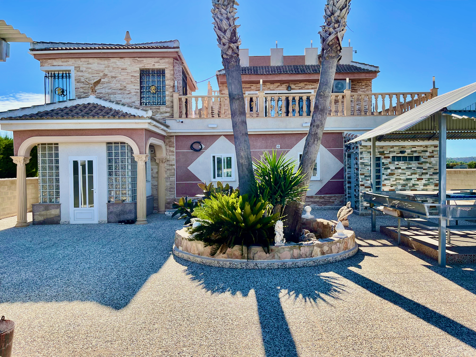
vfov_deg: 53.1
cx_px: 238
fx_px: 358
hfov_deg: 67.3
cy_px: 178
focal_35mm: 26
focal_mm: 5.1
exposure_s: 1/2488
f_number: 1.6
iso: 32
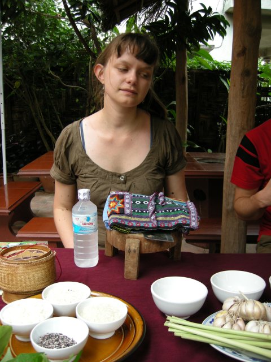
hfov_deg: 39.7
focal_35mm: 36
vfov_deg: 51.4
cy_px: 181
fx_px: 376
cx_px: 136
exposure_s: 1/51.1
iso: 64
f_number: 2.7
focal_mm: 7.5
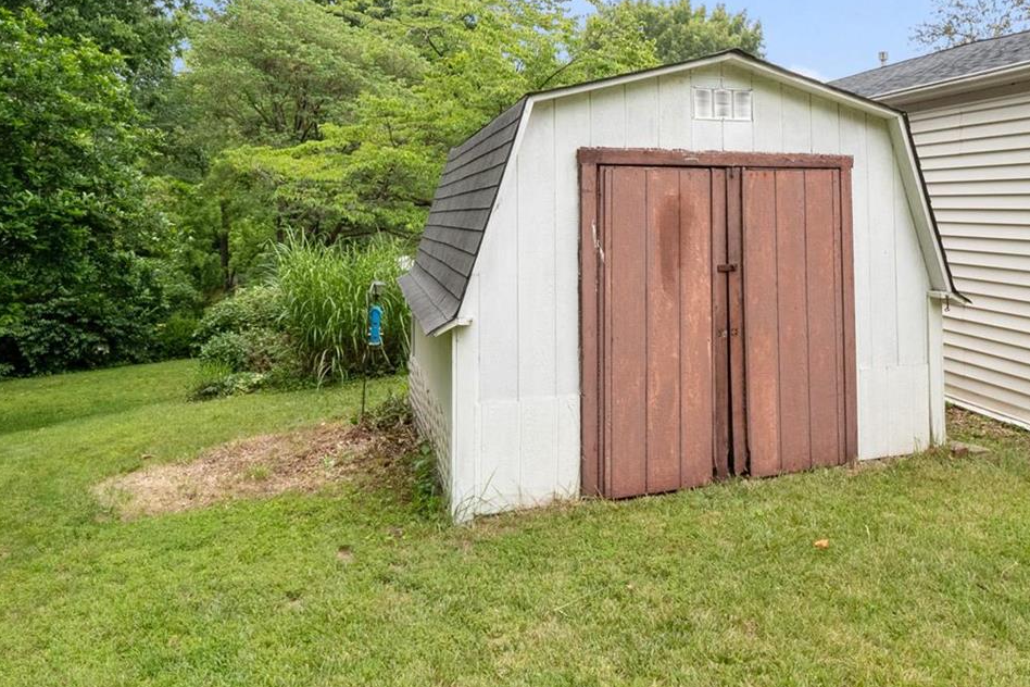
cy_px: 221
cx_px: 707
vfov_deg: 47.0
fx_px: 772
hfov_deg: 65.2
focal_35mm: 27
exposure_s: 1/250
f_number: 8
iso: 400
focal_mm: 8
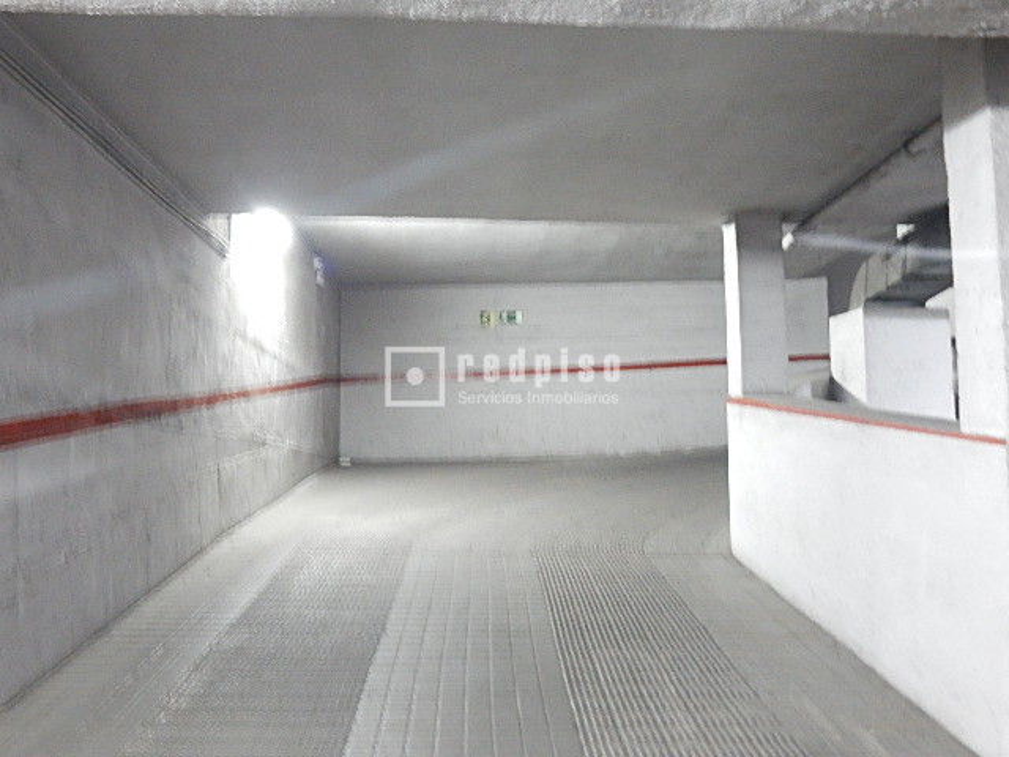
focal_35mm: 34
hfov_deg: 54.0
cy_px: 378
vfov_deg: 41.8
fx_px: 991
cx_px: 504
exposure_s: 1/2
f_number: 3.3
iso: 800
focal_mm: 6.1
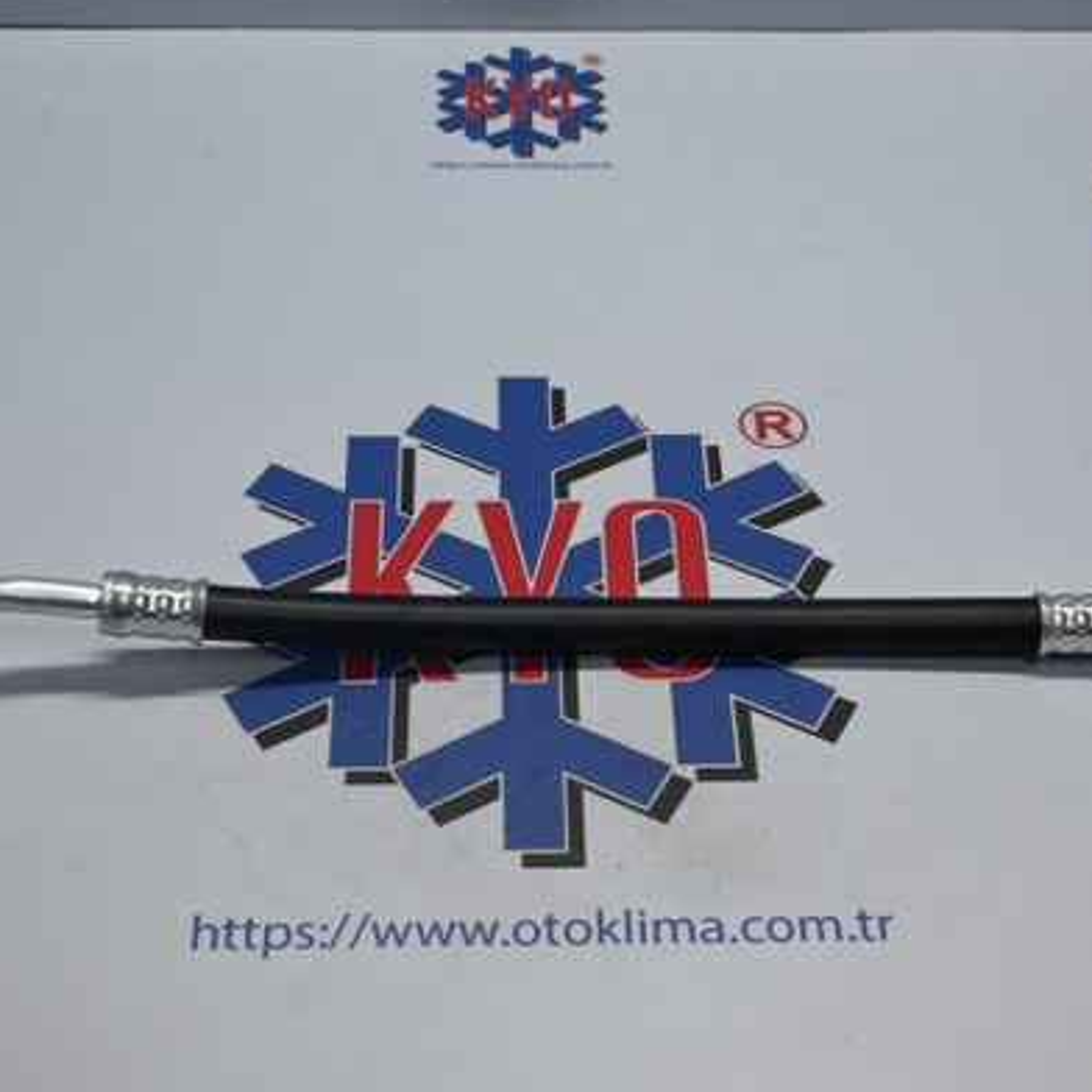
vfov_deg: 30.2
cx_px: 543
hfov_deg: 30.2
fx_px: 2022
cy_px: 538
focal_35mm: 57
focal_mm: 29
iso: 560
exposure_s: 1/125
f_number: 4.8
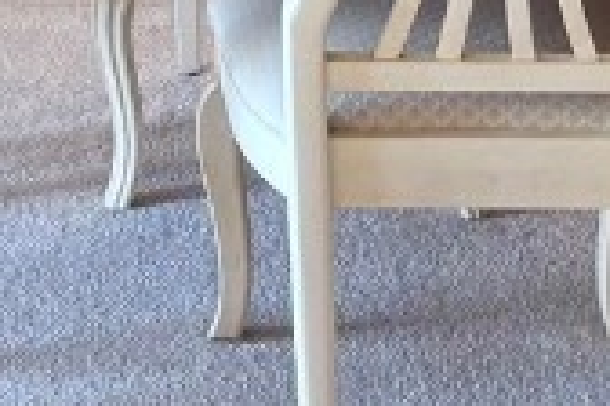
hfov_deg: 13.5
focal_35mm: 152
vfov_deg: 8.3
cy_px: -536
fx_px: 2575
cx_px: 218
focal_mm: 6.76
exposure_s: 1/120
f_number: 1.78
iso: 160
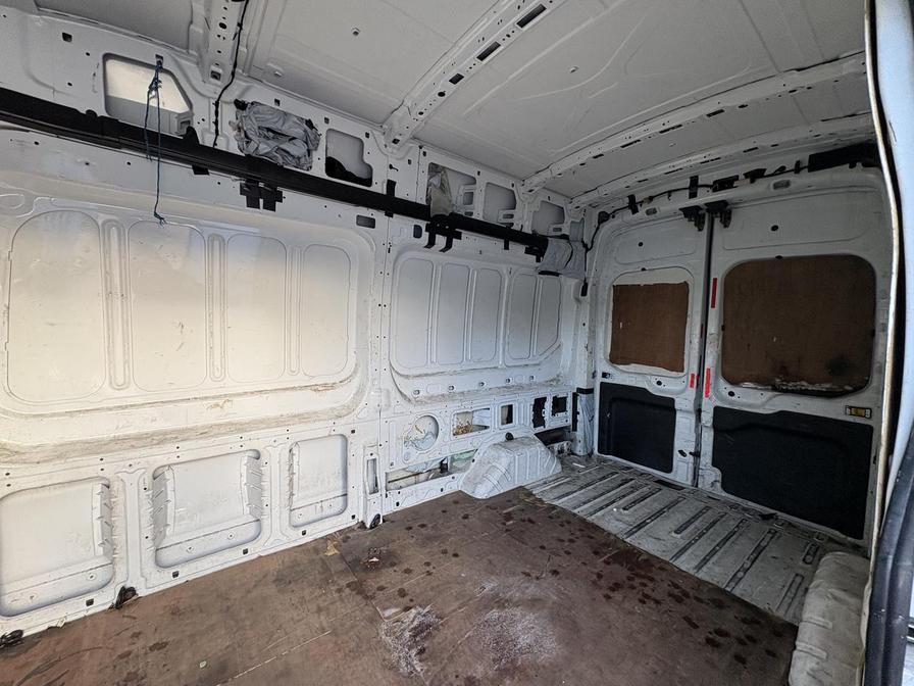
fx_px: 370
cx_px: 457
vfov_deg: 85.7
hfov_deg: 102.1
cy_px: 343
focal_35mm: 14
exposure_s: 1/99
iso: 80
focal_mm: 2.22
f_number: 2.2
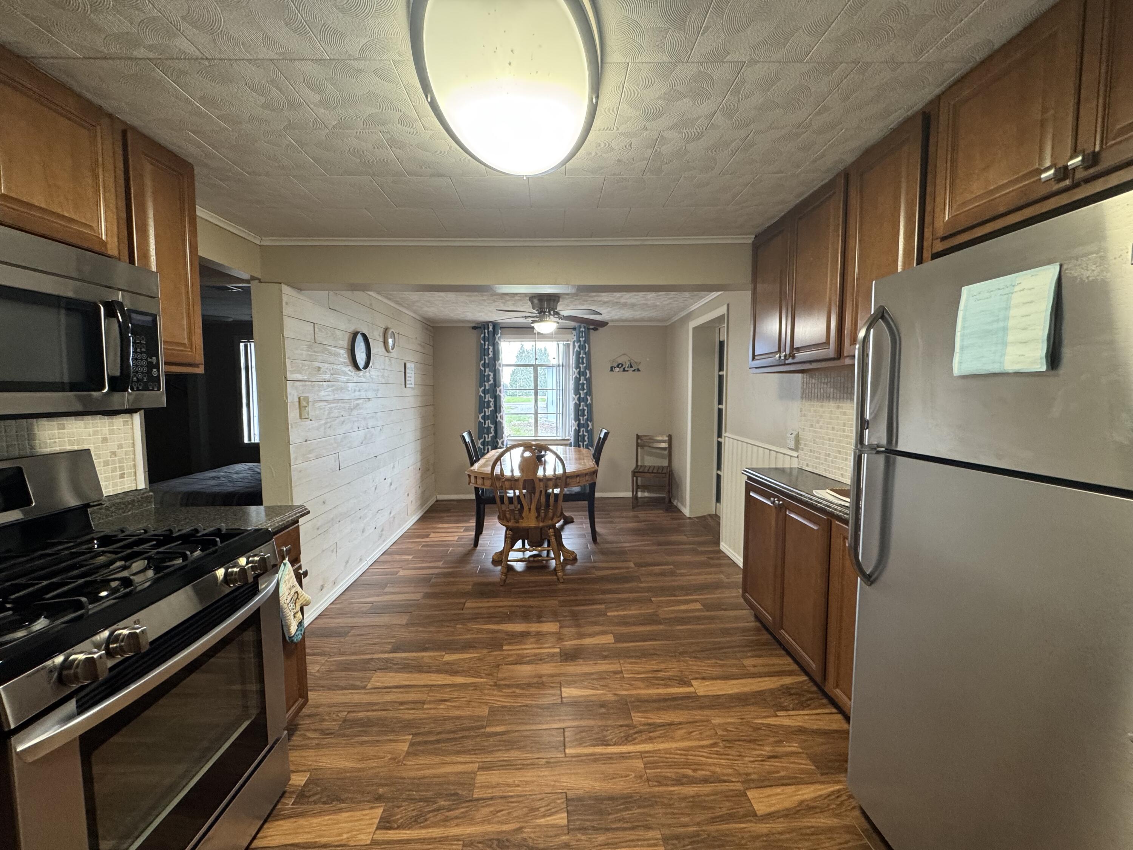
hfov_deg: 102.1
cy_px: 425
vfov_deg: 85.7
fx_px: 458
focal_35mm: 14
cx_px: 566
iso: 250
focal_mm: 2.22
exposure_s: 1/60
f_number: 2.2
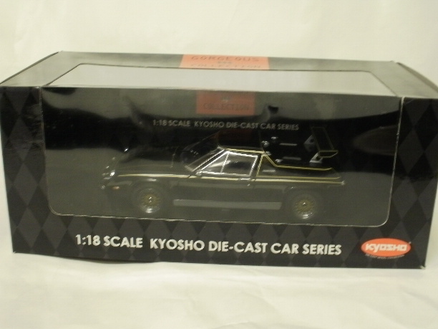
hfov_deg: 41.2
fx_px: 582
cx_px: 218
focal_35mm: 46
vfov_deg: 31.5
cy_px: 166
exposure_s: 1/8
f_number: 4
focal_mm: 7.7
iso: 125
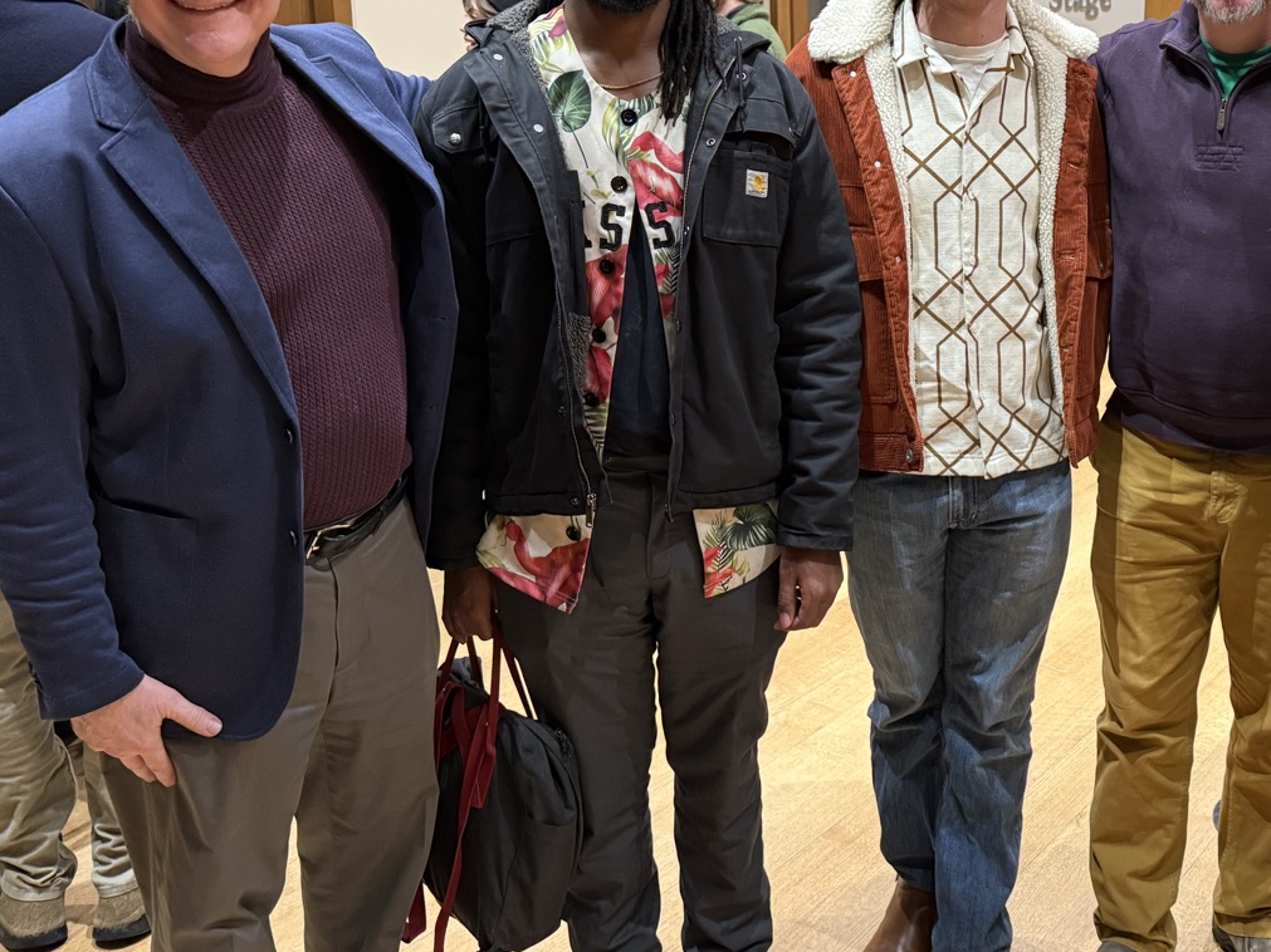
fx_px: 1395
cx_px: 905
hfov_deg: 47.7
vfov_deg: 37.3
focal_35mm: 38
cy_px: 320
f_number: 1.78
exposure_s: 1/60
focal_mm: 6.76
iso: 500
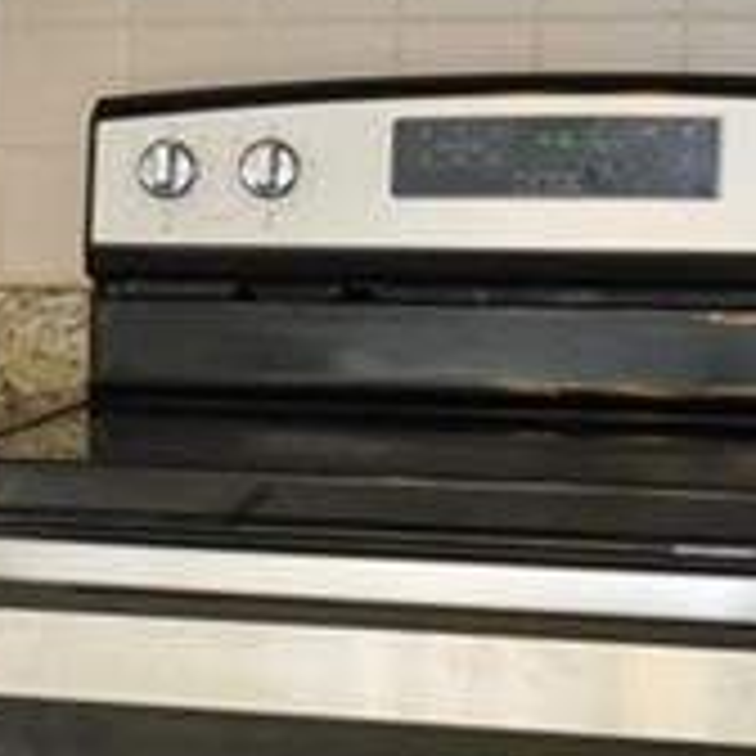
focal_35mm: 171
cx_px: -932
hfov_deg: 9.3
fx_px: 4225
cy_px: 315
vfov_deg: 10.2
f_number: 20
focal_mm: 33
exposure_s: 1/60
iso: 8000
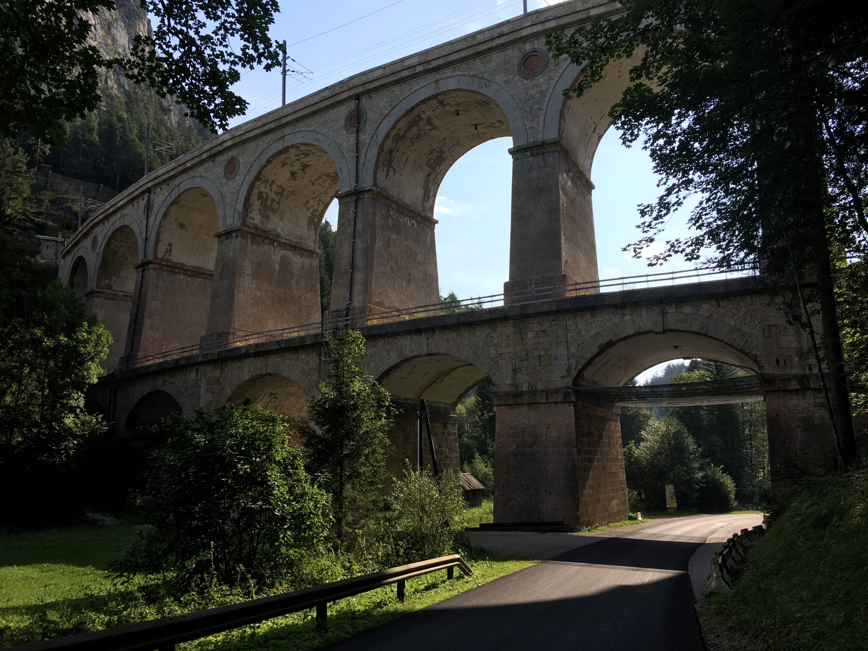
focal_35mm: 29
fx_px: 727
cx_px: 434
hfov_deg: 61.7
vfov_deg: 48.2
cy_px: 326
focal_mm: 4.15
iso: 25
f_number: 2.2
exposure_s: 1/1148
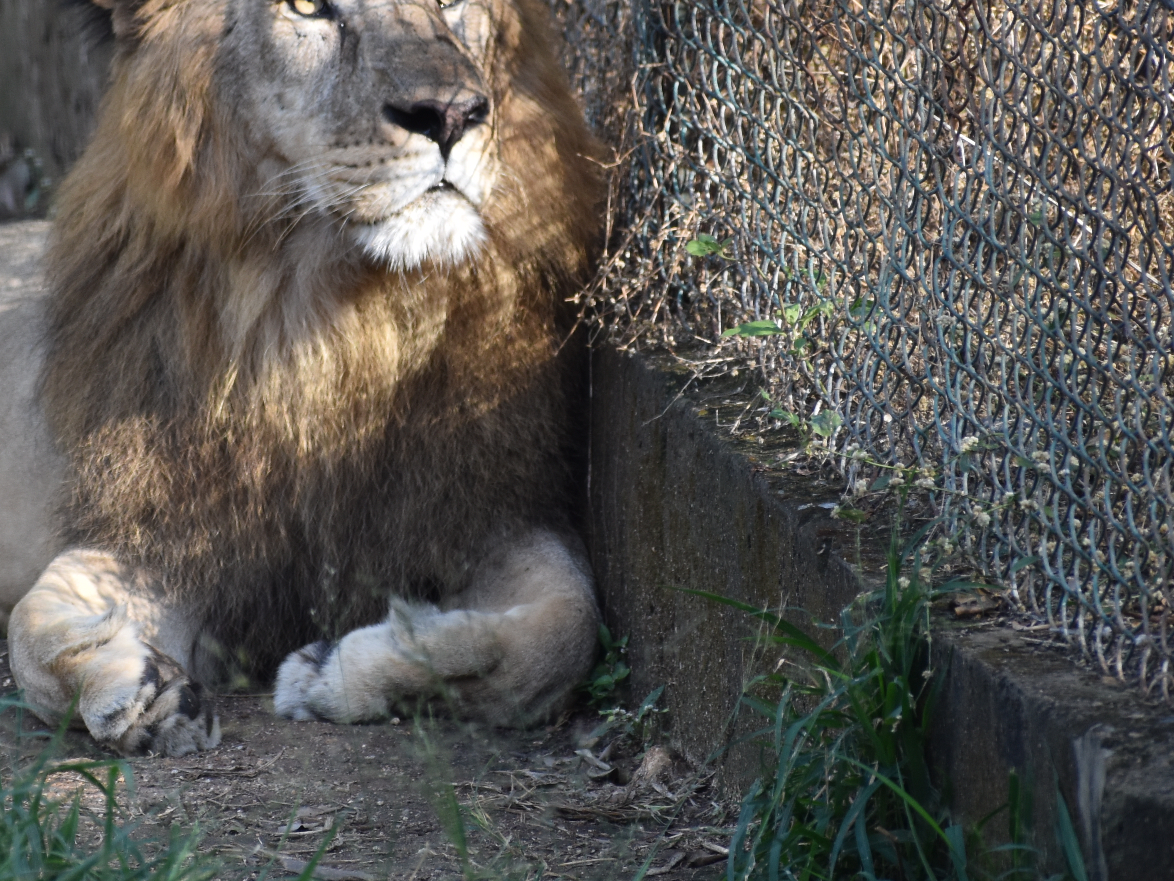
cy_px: 330
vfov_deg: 2.5
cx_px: 166
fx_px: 20250
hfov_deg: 3.3
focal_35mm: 597
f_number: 5.3
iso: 400
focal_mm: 195
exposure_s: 1/320
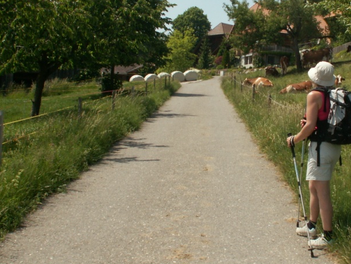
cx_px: 257
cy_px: 97
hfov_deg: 32.2
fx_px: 599
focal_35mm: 59
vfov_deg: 24.8
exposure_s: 1/160
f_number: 8
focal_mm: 5.86
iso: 50
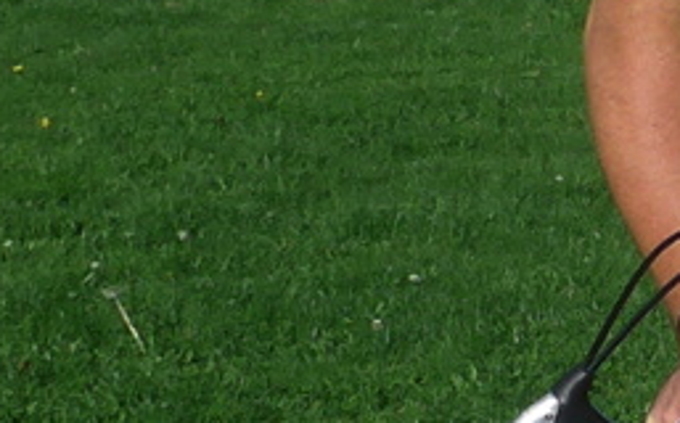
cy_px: 426
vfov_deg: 5.7
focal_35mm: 230
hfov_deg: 8.4
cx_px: 1558
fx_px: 4258
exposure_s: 1/1600
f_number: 2.8
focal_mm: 6
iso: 80
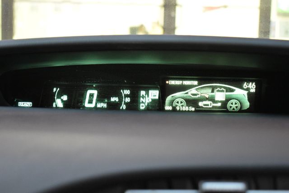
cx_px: 144
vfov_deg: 21.5
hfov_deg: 31.9
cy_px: 96
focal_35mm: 63
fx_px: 505
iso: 3200
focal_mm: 42
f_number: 5
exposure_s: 1/20
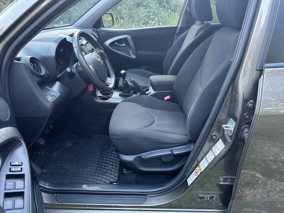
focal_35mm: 24
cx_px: 142
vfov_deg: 56.8
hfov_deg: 71.6
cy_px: 106
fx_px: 197
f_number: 1.78
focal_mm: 6.86
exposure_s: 1/61
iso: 250
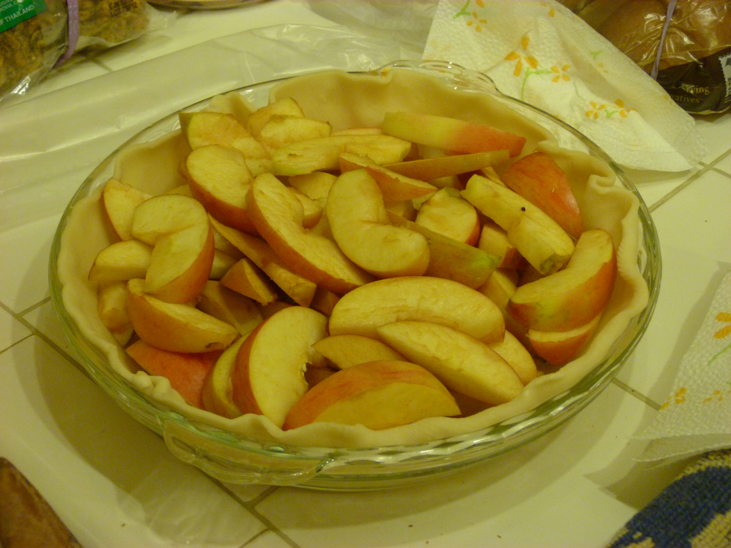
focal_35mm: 63
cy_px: 274
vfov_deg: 23.3
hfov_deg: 30.7
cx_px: 366
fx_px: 1330
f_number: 3.3
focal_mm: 11.3
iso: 400
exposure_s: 1/25
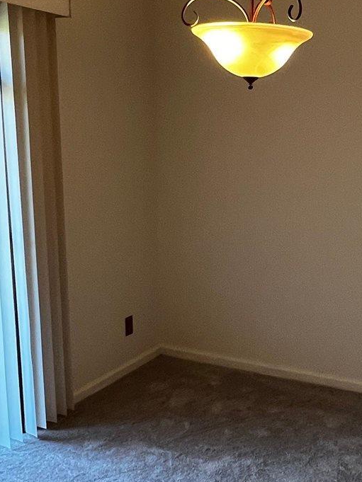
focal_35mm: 44
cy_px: 275
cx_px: 233
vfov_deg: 42.8
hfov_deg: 32.7
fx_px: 613
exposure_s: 1/120
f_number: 1.8
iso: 250
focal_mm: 1.57
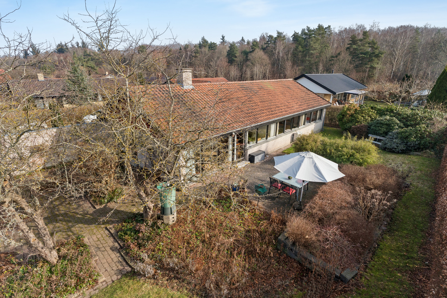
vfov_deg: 68.7
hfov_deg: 91.5
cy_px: 149
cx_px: 224
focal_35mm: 18
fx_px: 218
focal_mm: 11.7
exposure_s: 1/250
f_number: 9
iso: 250
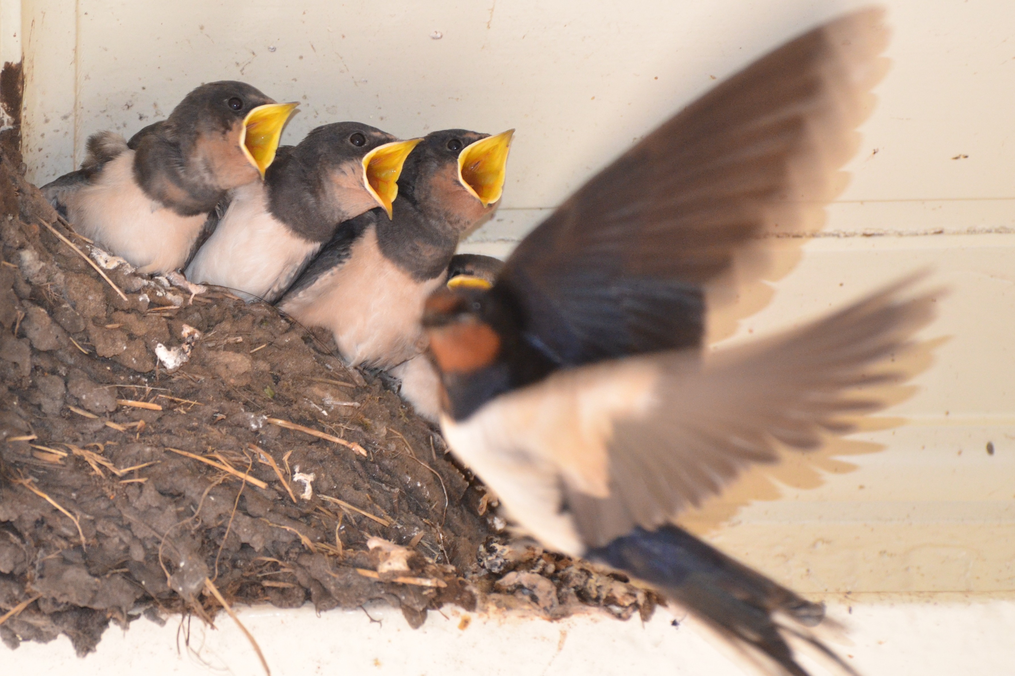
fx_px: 6132
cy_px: 338
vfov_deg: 6.3
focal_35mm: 218
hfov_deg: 9.5
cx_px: 508
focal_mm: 145
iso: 1600
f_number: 4.8
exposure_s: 1/250
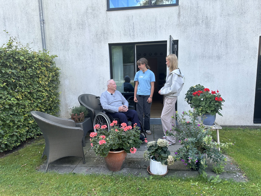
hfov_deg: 71.6
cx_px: 130
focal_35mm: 24
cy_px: 98
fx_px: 181
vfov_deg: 56.8
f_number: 1.78
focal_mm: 6.86
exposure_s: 1/460
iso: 80
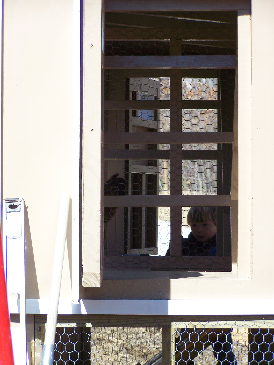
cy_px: 182
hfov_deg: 10.7
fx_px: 1465
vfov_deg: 14.2
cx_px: 137
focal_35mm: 139
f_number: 3.2
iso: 80
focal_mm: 23.1
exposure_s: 1/640
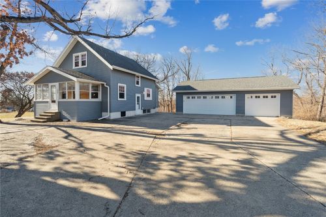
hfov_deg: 96.8
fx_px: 145
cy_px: 108
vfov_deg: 73.7
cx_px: 163
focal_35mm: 16
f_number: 10
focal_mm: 16
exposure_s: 1/125
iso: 400
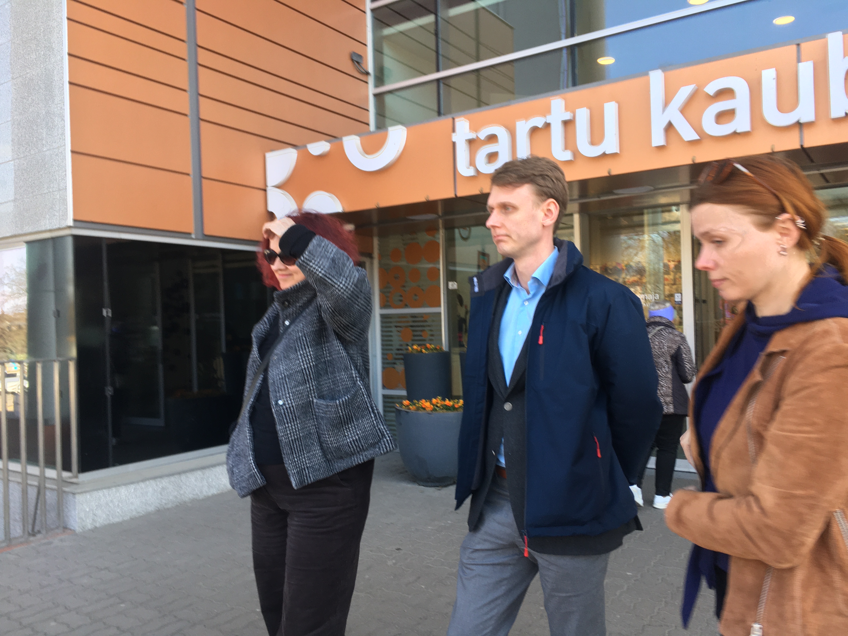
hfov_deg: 61.7
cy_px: 318
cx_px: 424
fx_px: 710
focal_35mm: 29
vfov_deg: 48.2
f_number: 2.2
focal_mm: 4.15
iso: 25
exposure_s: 1/100
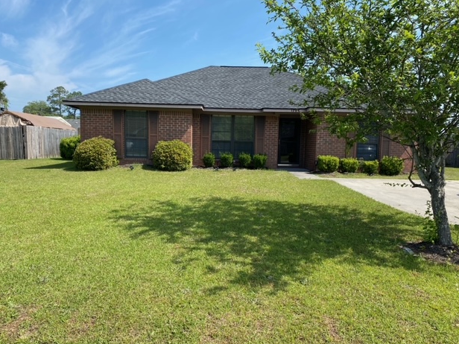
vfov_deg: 51.3
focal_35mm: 27
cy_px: 177
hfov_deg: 65.3
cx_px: 221
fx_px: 358
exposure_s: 1/1779
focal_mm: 4.25
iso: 32
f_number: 1.8
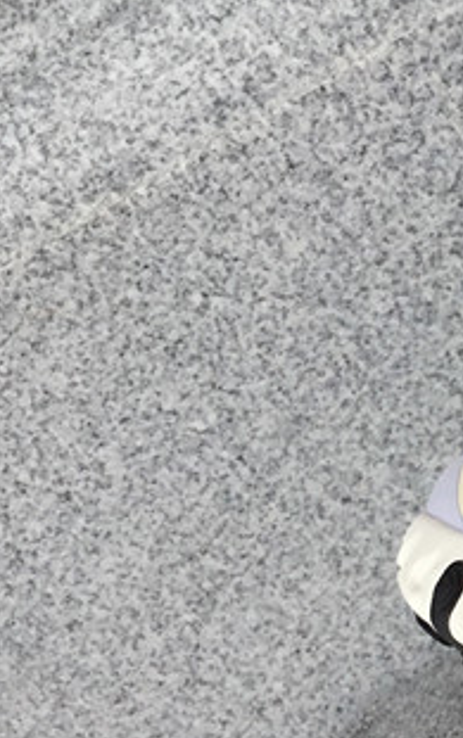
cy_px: 545
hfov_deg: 12.1
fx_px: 1914
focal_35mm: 95
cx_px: 950
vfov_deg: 21.7
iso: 25
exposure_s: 1/327
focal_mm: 3.3
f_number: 2.4
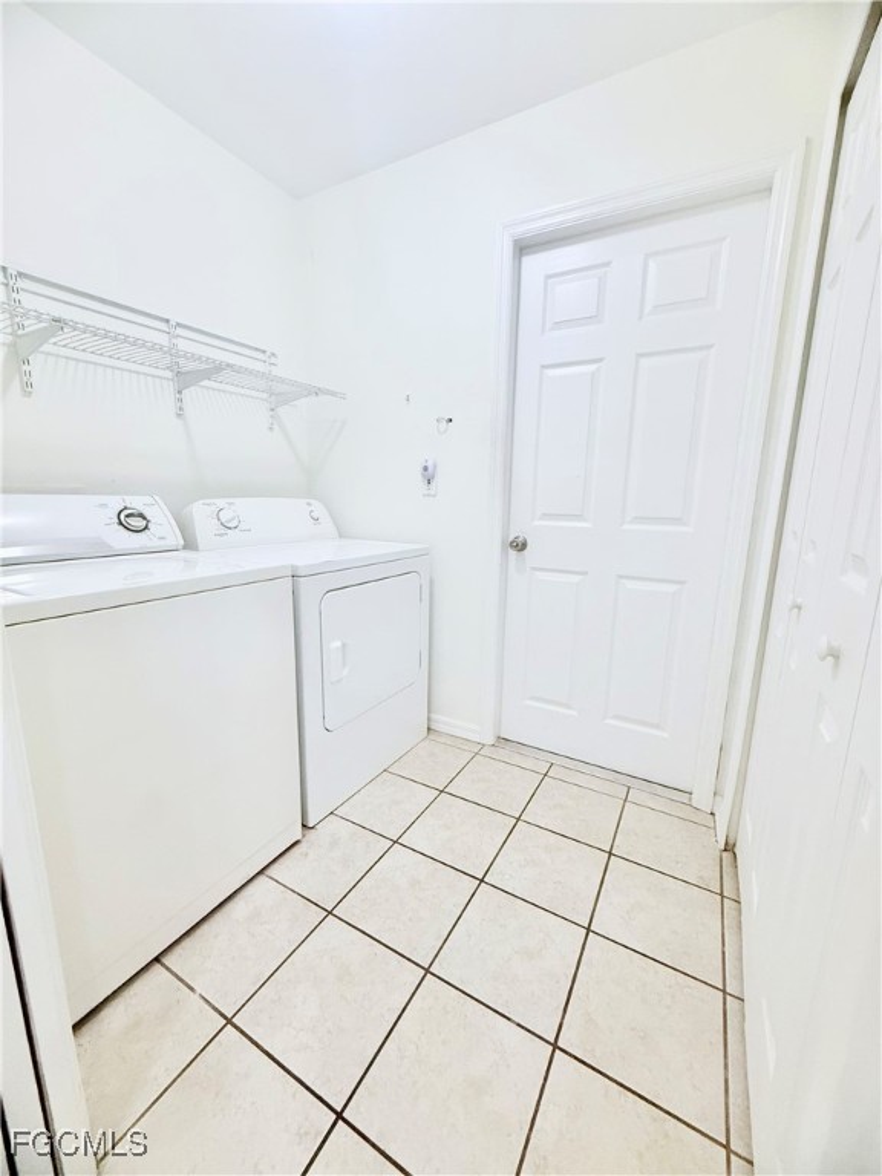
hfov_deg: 85.7
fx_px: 476
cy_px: 588
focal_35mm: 14
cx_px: 441
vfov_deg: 102.1
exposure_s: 1/120
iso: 320
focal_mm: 2.22
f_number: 2.2
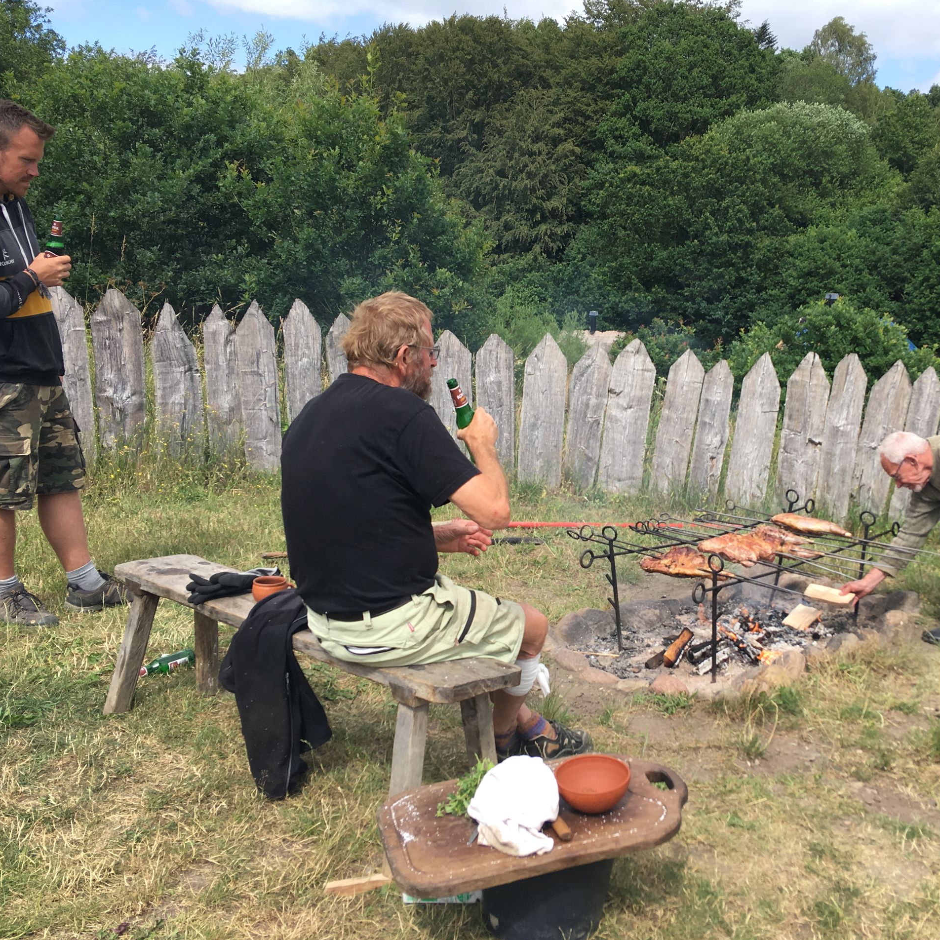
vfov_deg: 47.2
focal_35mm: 35
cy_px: 479
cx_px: 609
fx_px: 1075
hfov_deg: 46.6
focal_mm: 4.15
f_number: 2.2
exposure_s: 1/705
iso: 25
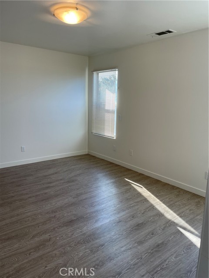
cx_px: 104
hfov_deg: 53.1
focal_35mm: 26
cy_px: 139
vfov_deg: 67.3
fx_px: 209
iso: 40
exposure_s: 1/120
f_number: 1.6
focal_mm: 4.2
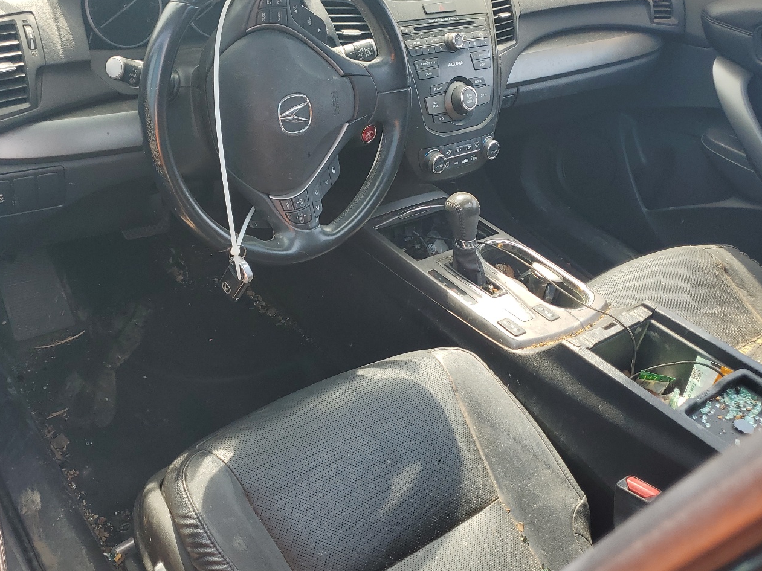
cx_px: 326
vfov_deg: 42.9
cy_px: 264
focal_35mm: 33
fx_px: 726
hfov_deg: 55.2
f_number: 1.5
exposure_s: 1/333
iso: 50
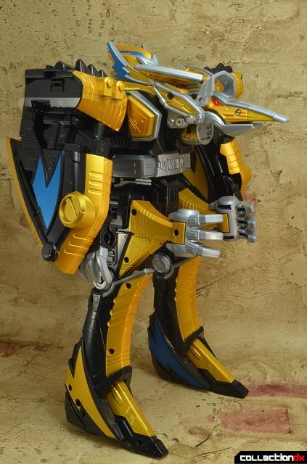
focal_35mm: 48
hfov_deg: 27.9
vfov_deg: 41.2
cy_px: 232
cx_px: 154
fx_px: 618
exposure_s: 1/1.3
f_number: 22
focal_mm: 32
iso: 100
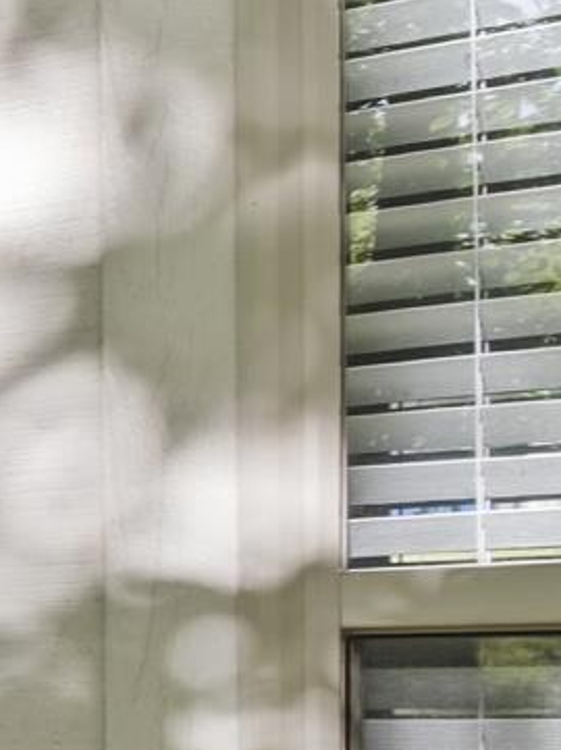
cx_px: -1995
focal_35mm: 100
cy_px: 668
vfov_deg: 19.3
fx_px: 2165
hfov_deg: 7.1
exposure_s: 1/20
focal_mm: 10
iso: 200
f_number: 5.6
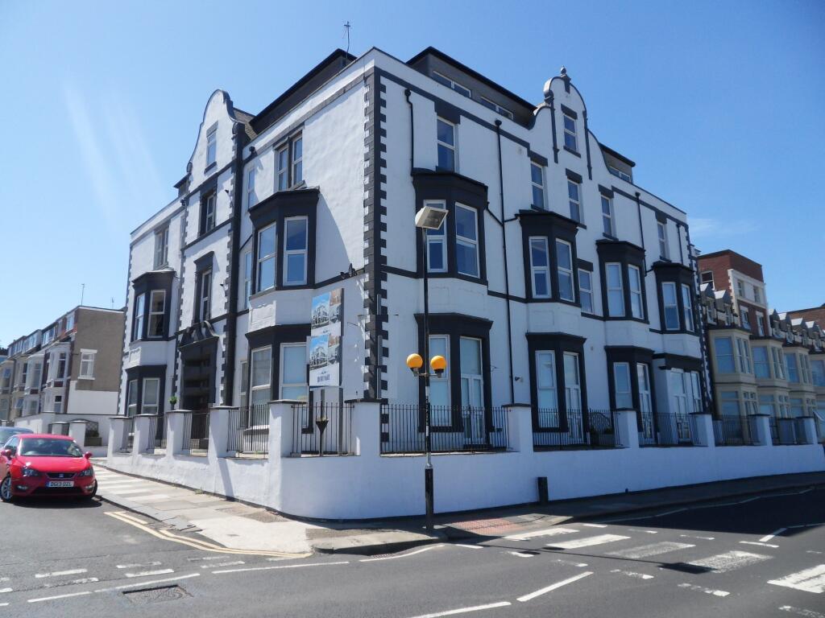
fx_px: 572
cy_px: 309
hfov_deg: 71.6
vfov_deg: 56.8
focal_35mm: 24
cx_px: 412
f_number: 7.5
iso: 80
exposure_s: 1/250
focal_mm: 4.2
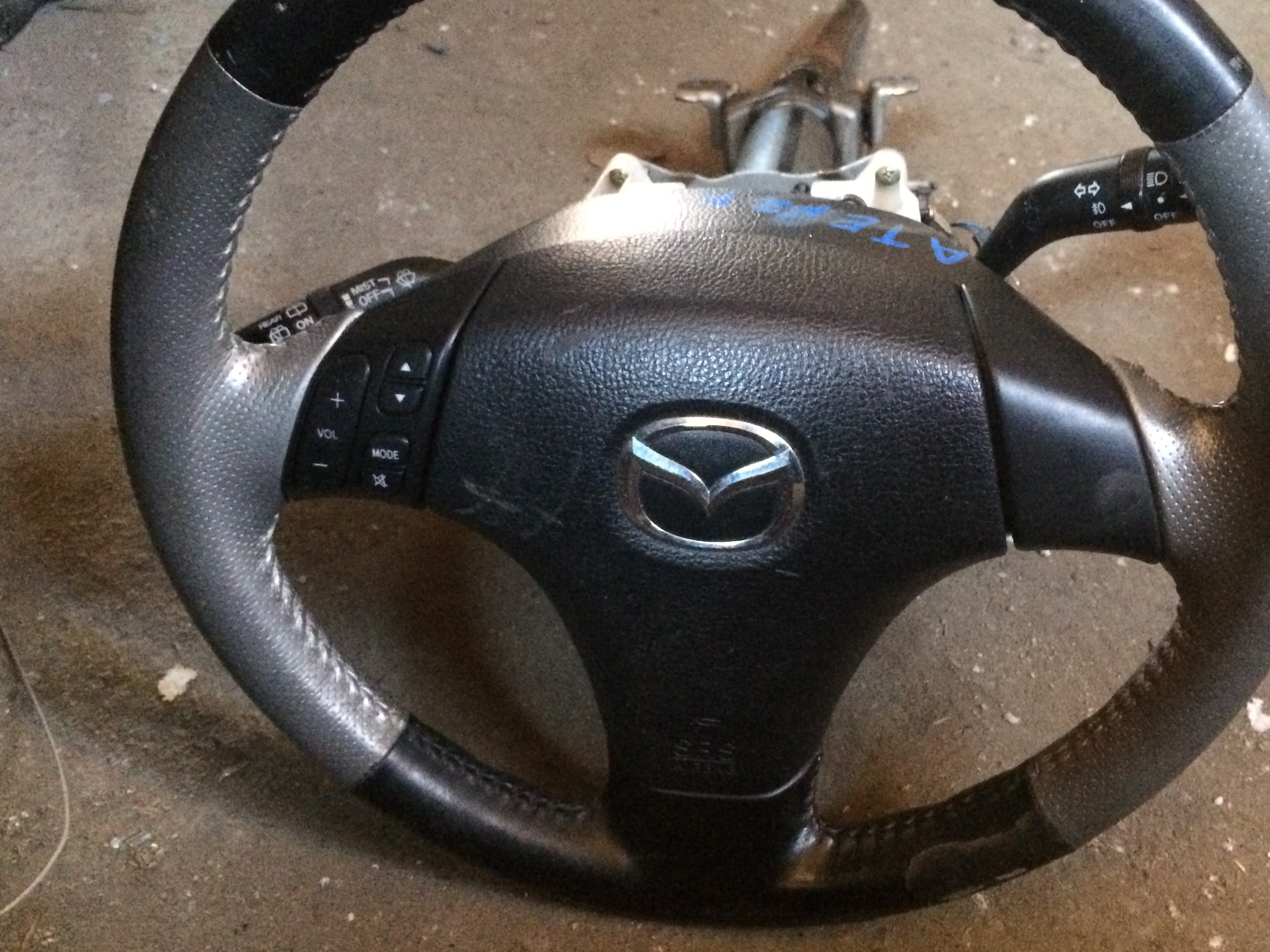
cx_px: 757
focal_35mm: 37
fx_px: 1358
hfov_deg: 49.8
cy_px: 418
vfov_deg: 38.6
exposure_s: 1/15
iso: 640
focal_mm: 4.15
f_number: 2.2
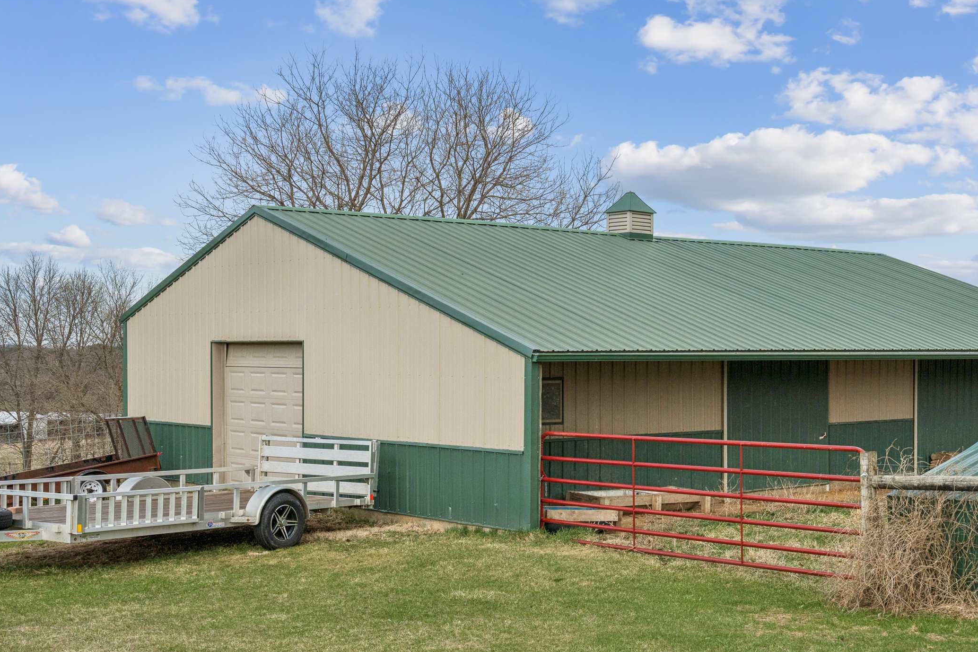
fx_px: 1412
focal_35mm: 52
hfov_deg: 37.9
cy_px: 371
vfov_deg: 26.0
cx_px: 630
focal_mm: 35
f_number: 10
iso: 800
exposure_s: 1/1000
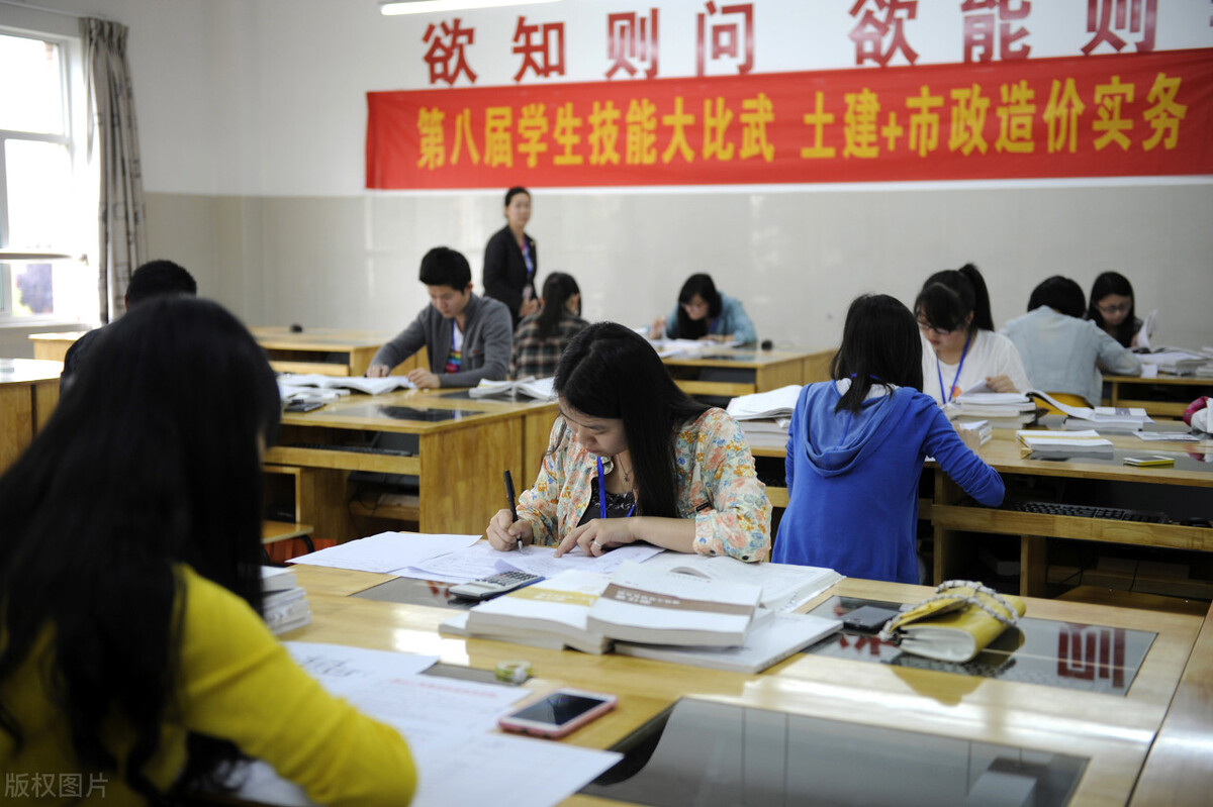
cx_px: 606
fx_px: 1617
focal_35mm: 48
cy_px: 404
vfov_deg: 28.1
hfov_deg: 41.1
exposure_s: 1/100
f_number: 2.8
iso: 500
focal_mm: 48
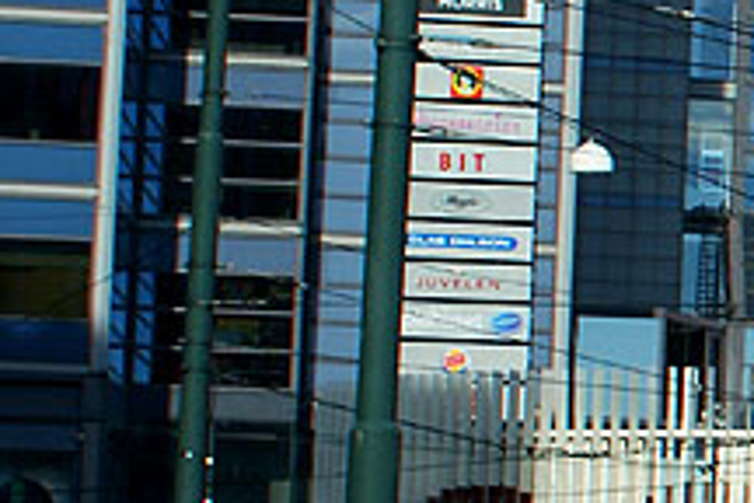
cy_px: 391
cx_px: 1616
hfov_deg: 9.5
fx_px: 4168
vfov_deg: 6.9
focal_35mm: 199
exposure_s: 1/640
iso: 200
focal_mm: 28
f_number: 7.1
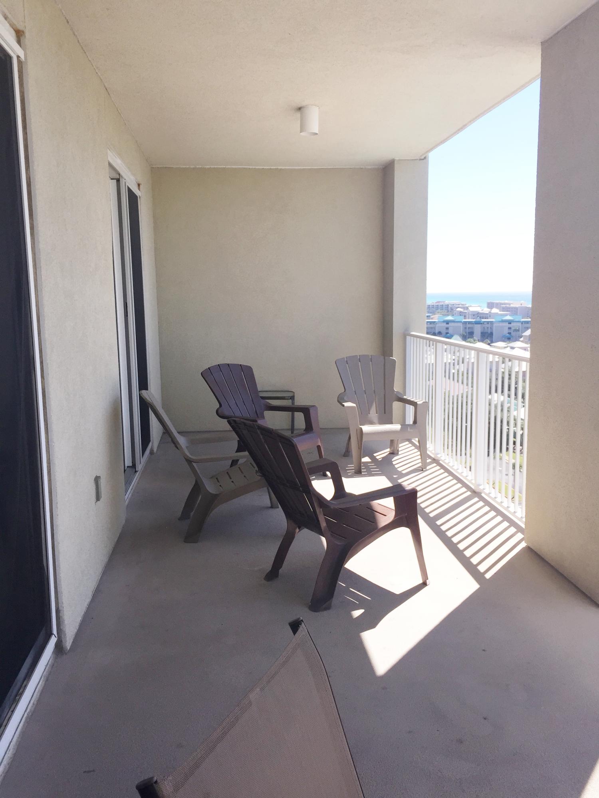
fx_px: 669
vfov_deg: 61.7
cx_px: 300
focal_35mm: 29
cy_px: 399
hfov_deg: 48.2
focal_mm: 4.15
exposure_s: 1/1199
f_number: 2.2
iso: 40
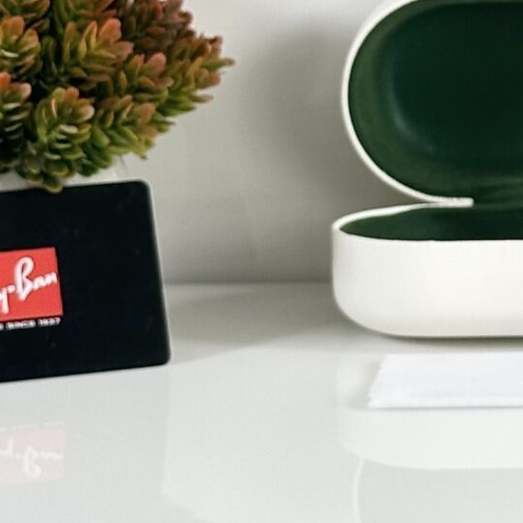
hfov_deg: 8.6
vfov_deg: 8.7
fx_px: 3419
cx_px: 765
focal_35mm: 200
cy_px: 110
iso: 80
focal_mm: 6.86
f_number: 1.78
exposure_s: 1/121
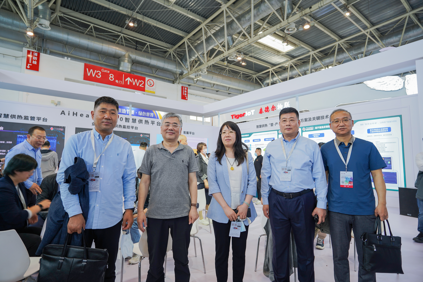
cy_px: 141
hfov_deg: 84.0
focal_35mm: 20
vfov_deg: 61.9
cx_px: 212
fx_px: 235
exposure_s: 1/30
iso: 125
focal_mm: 20
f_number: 4
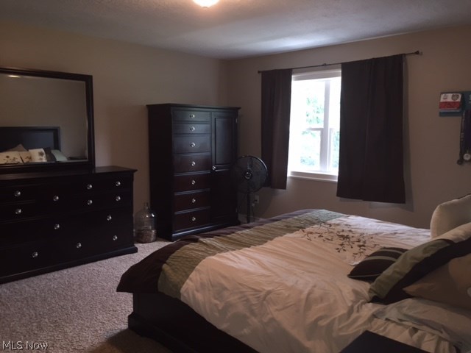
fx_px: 395
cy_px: 176
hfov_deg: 61.7
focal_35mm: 29
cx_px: 236
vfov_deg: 48.2
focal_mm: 4.15
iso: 80
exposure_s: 1/30
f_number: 2.2
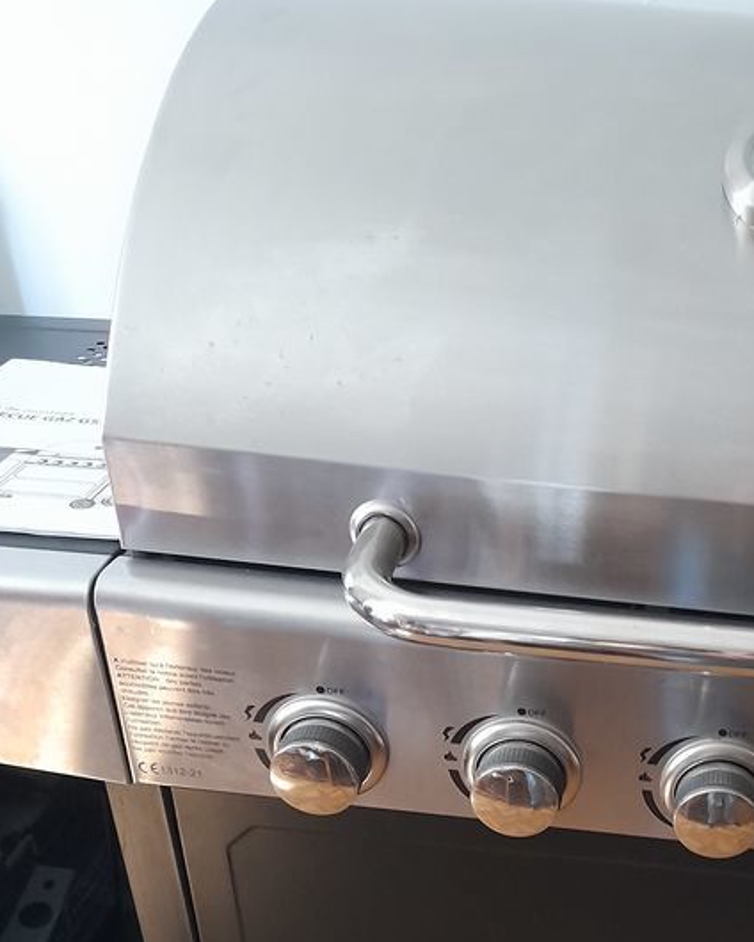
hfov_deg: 31.4
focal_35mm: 46
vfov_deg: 38.1
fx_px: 1283
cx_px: 660
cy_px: 816
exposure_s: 1/25
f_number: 2
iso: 640
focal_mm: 4.6
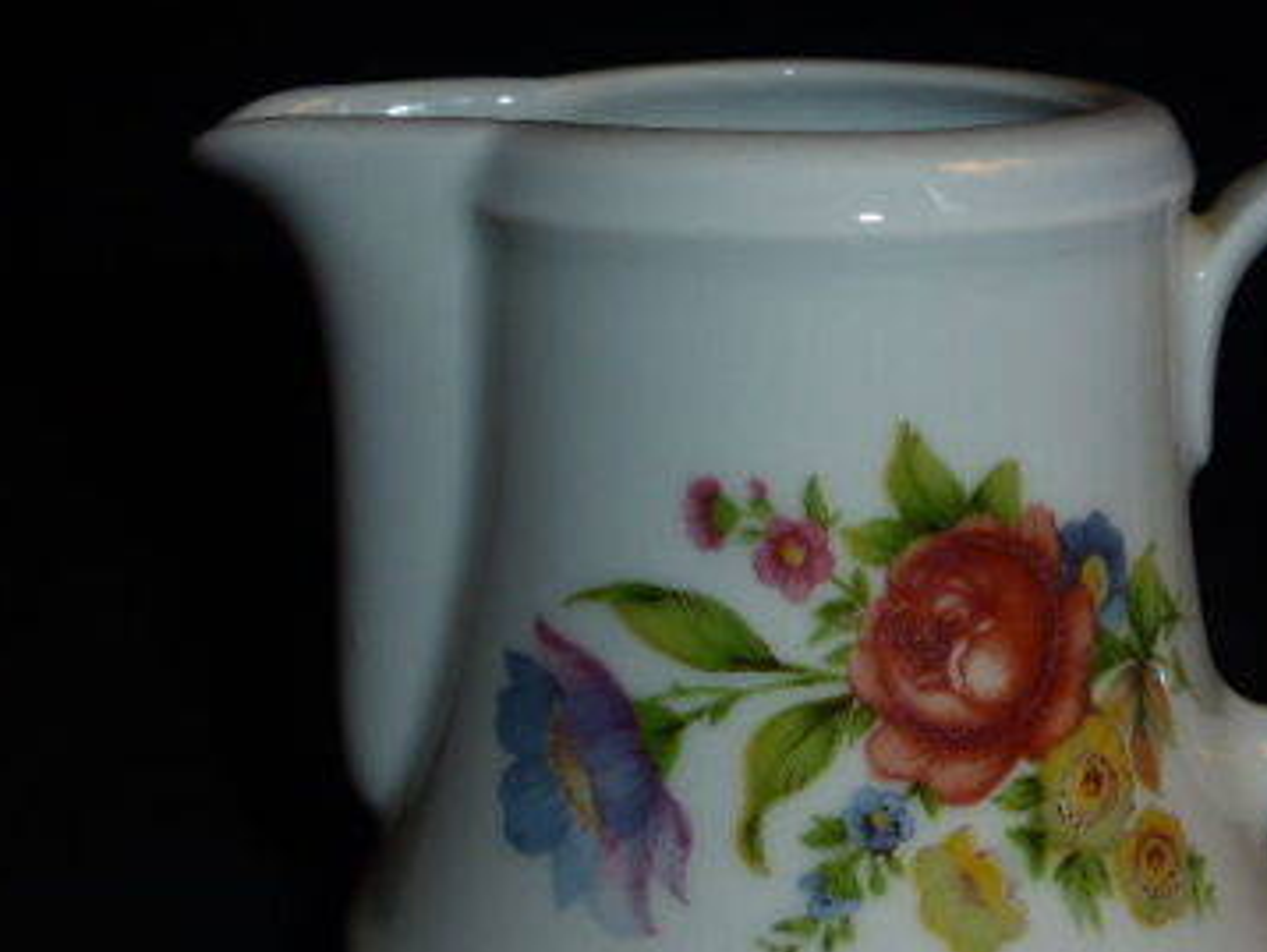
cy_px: 626
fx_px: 2600
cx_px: 803
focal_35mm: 71
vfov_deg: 20.7
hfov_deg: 27.3
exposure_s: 1/60
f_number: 4.4
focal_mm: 9
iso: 125
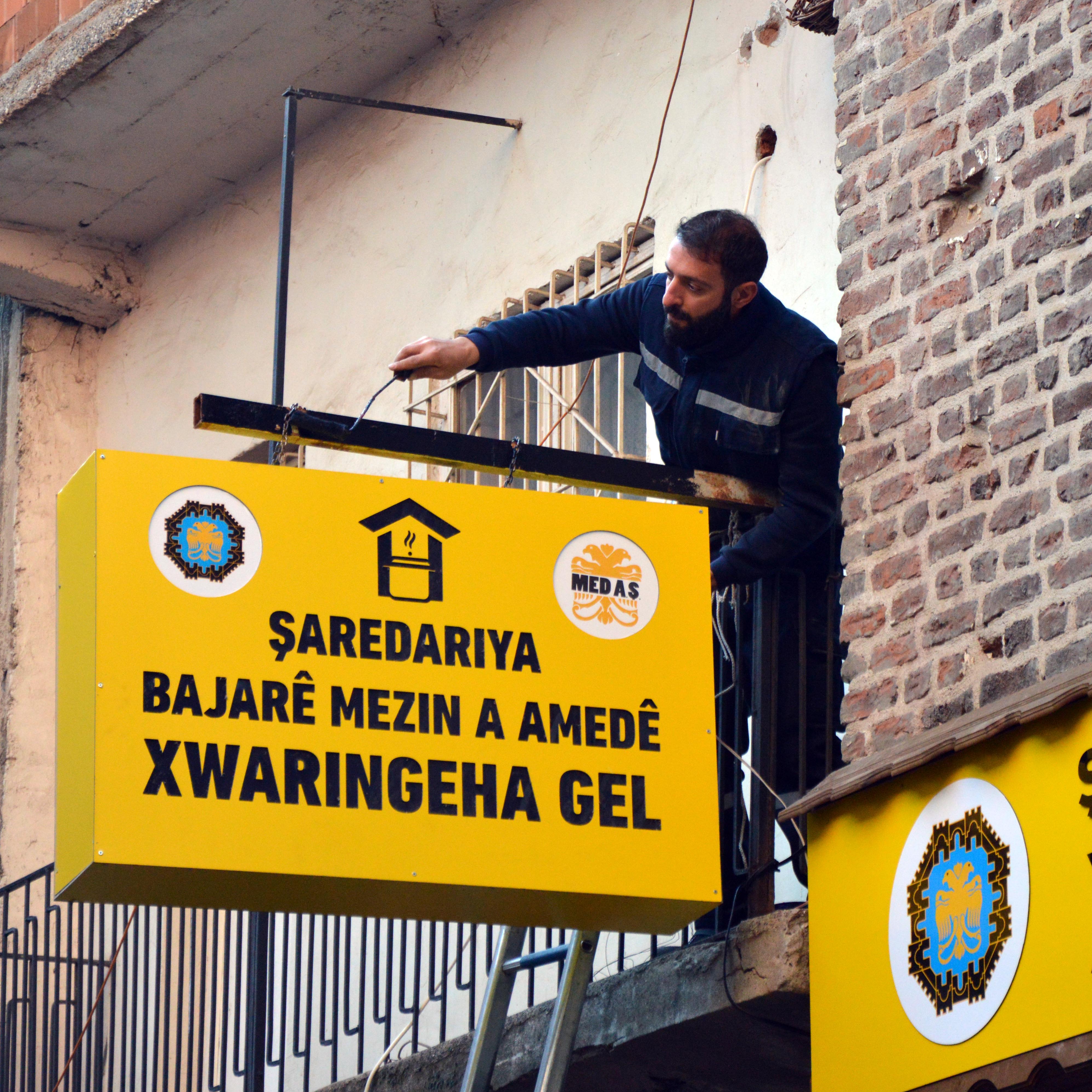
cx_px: 618
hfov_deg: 10.7
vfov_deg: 10.7
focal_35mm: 164
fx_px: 5840
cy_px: 547
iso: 1250
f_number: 5.6
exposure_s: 1/500
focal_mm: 85
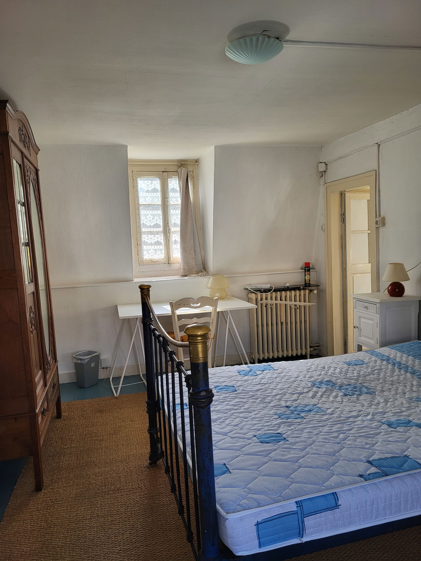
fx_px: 422
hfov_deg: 53.1
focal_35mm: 26
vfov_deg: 67.3
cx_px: 210
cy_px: 280
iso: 40
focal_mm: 5.4
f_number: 1.8
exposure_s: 1/100
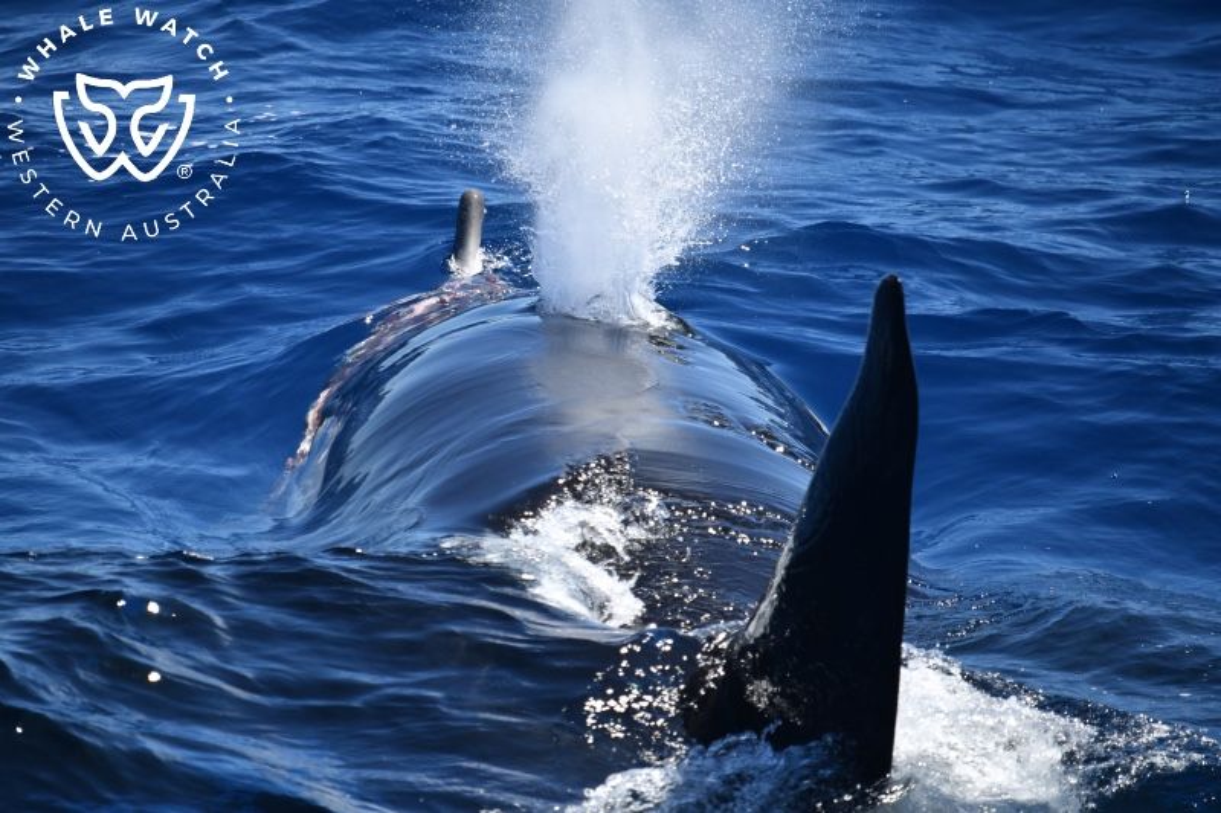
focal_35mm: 600
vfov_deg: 2.3
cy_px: 406
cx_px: 610
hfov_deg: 3.4
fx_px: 20344
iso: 2000
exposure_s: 1/8000
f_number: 6.3
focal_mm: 600
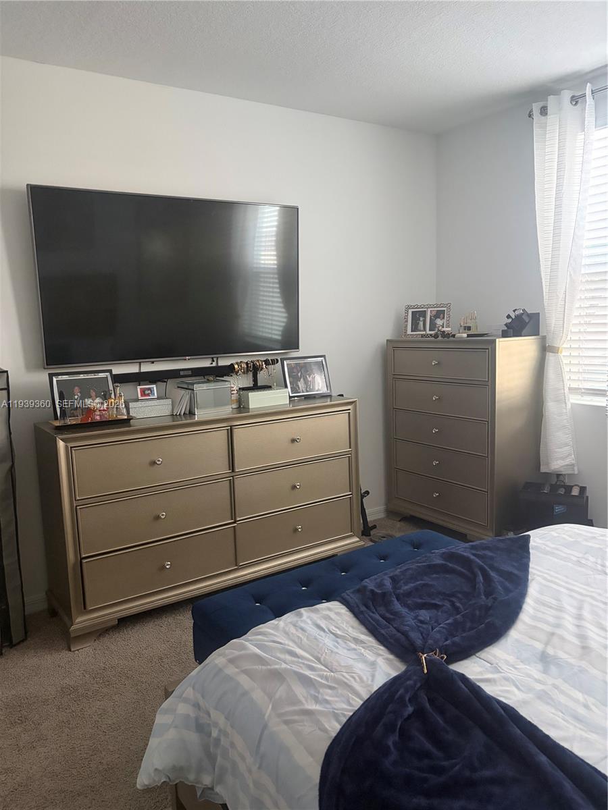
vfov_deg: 67.3
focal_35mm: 26
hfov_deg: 53.1
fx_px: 609
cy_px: 405
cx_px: 304
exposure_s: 1/40
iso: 500
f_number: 1.6
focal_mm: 5.96
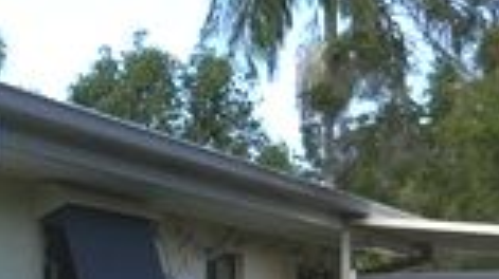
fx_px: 2261
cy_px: 417
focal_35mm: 171
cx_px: -362
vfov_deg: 7.0
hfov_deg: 11.8
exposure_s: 1/800
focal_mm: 9.1
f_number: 3.5
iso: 125
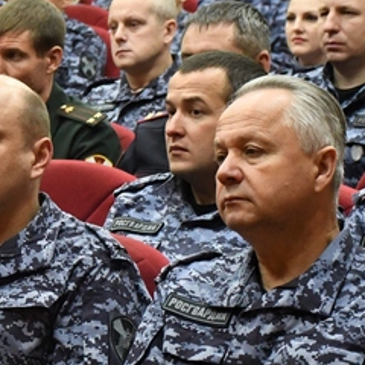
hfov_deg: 9.1
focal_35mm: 190
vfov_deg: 9.2
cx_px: -106
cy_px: 284
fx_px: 2267
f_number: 5.6
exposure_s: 1/160
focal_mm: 42
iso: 6400
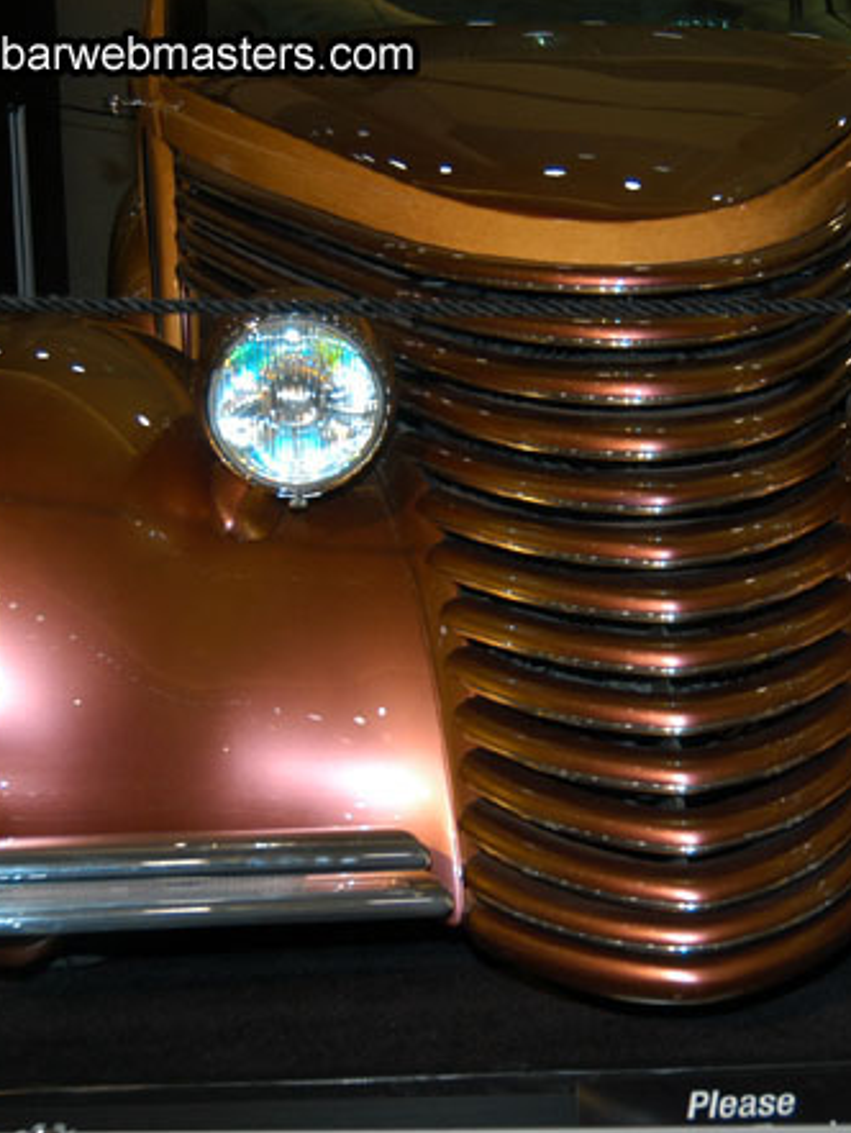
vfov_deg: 26.0
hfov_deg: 19.5
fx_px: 2456
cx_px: 627
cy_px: 566
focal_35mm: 75
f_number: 5
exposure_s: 1/60
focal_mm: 34
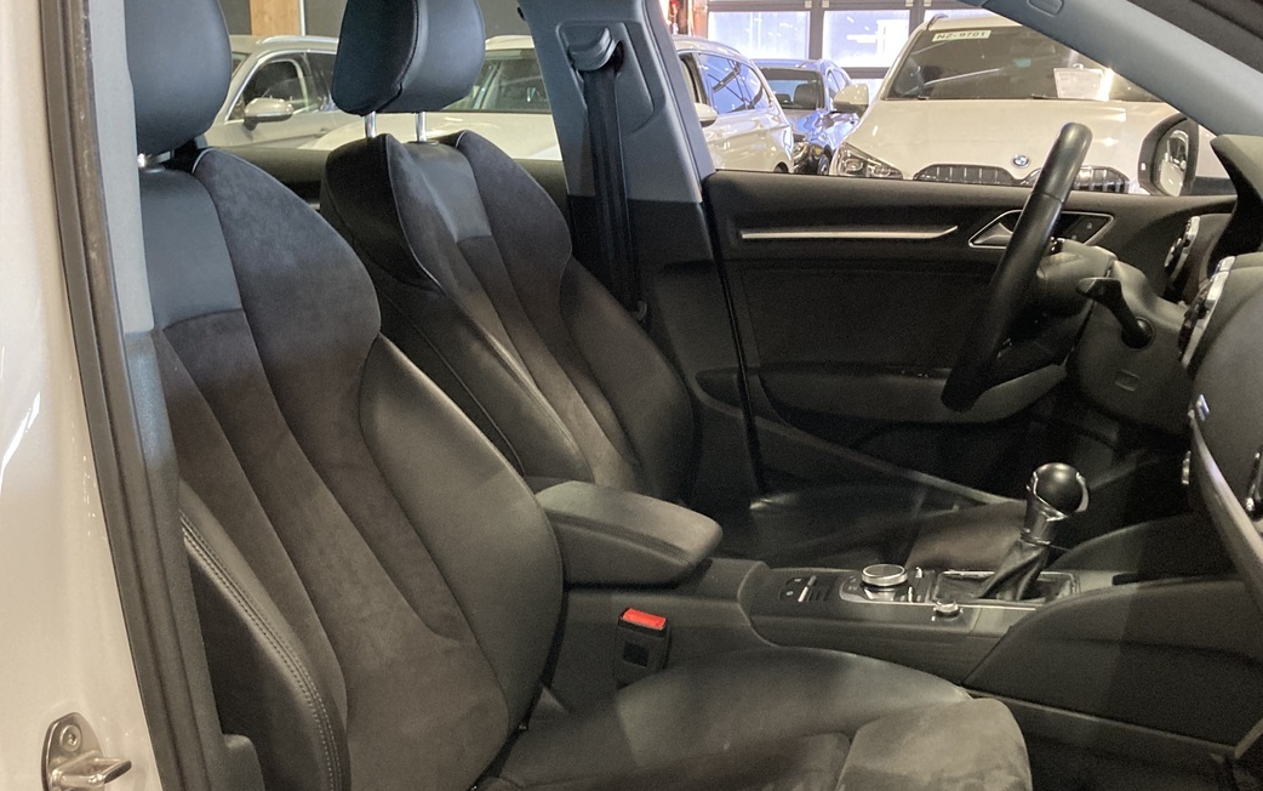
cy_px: 453
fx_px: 1412
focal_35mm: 41
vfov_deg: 31.2
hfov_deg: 48.2
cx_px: 653
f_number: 1.8
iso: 320
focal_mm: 3.99
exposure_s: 1/42
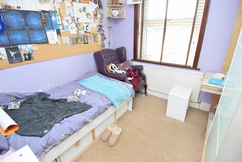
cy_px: 81
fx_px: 121
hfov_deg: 90.0
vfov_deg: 67.5
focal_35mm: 18
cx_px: 121
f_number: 5
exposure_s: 1/100
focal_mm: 12
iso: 400
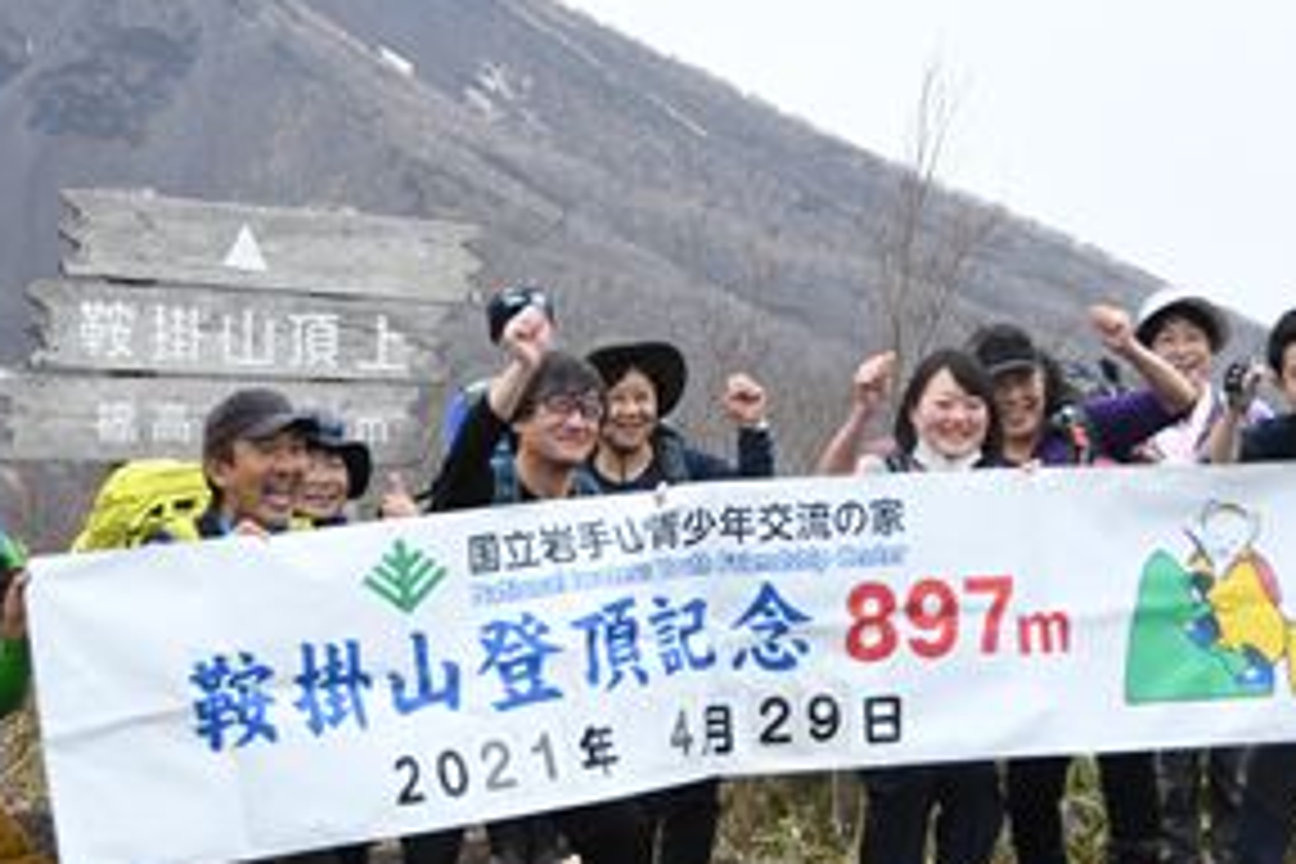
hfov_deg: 20.6
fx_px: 3564
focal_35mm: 99
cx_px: 608
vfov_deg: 13.8
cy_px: 596
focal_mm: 38
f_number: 4.5
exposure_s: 1/250
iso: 100
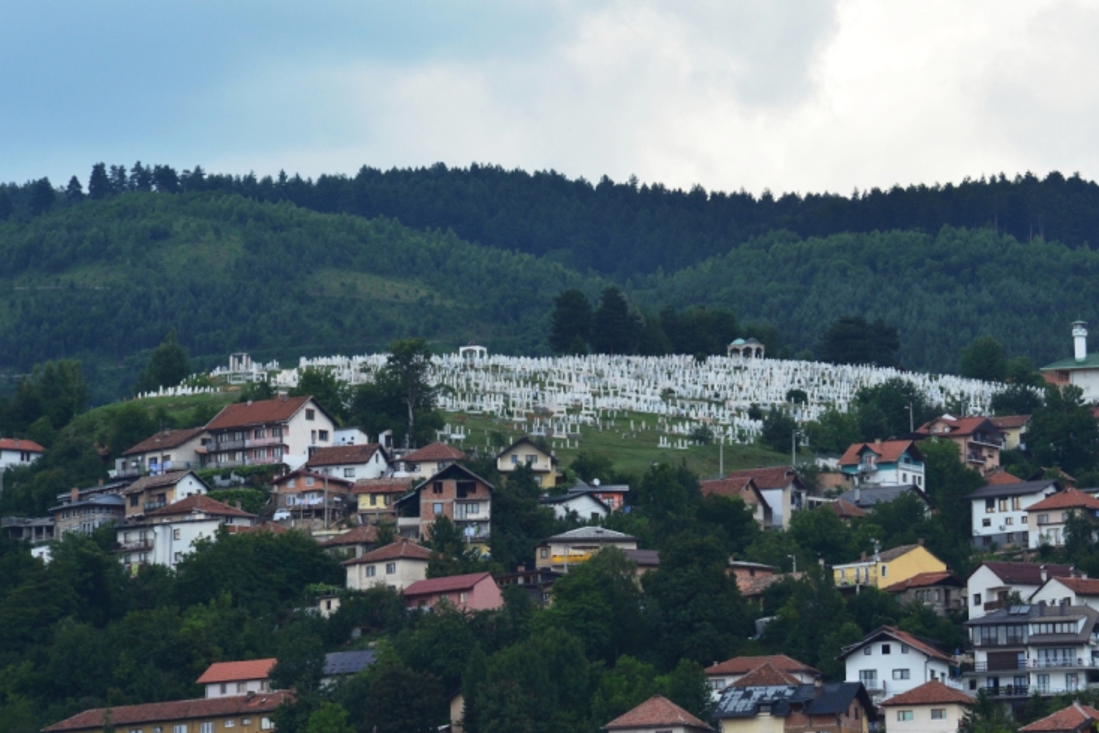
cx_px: 734
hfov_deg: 9.4
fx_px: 6709
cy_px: 292
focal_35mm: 220
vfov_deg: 6.3
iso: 400
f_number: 10
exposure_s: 1/320
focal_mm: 105
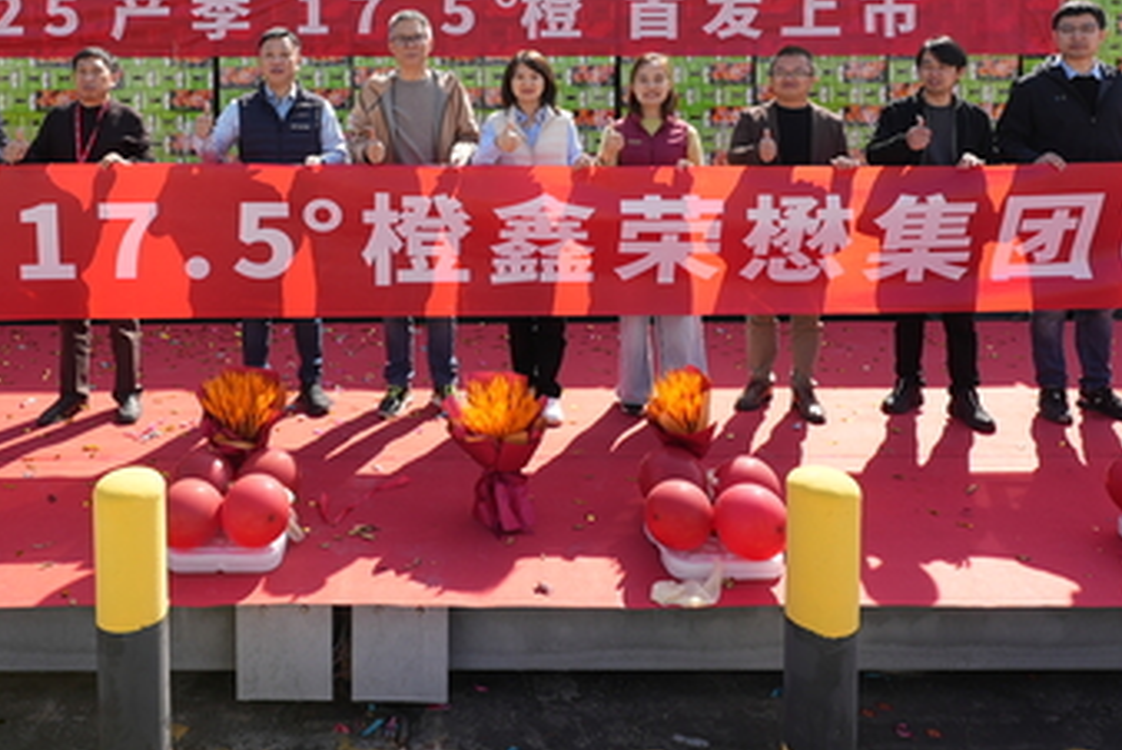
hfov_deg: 60.7
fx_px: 943
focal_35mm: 30
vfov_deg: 40.8
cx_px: 428
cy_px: 110
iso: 100
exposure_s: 1/200
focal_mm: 14.6
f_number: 6.3
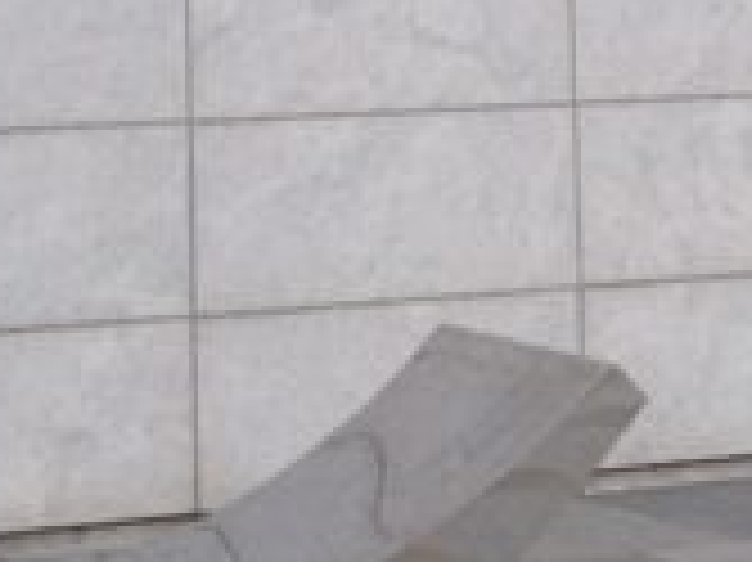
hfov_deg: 9.6
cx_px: 1090
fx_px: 4385
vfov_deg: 7.2
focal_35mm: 202
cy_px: -400
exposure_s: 1/341
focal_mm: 4.12
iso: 50
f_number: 2.4
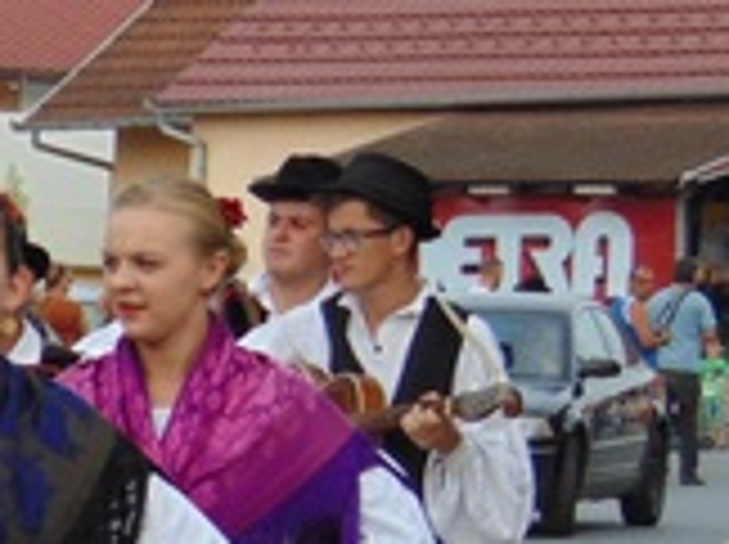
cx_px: -441
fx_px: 8979
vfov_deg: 3.5
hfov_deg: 4.6
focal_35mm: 427
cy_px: 845
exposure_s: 1/400
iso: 80
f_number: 3.9
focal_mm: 19.4
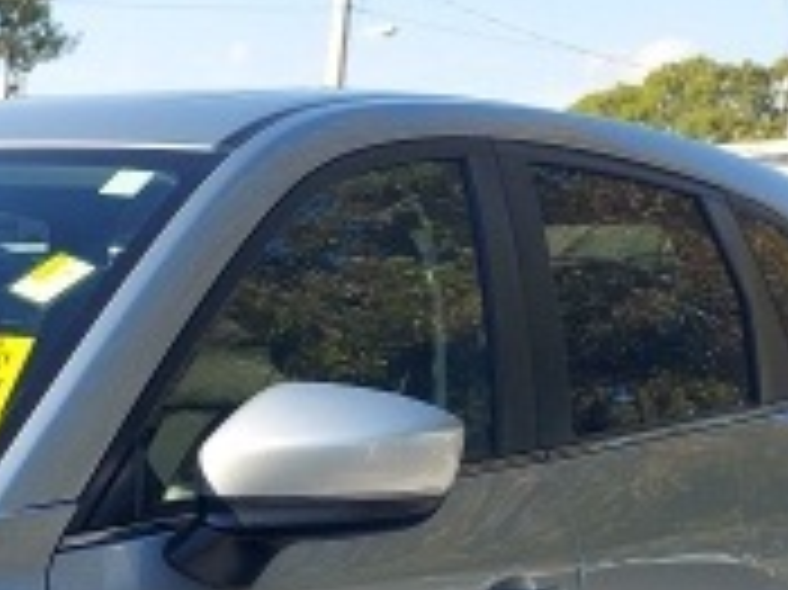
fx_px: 2002
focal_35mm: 88
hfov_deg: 19.4
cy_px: 905
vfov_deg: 15.4
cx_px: -401
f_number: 1.8
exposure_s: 1/630
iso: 50
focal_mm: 5.23
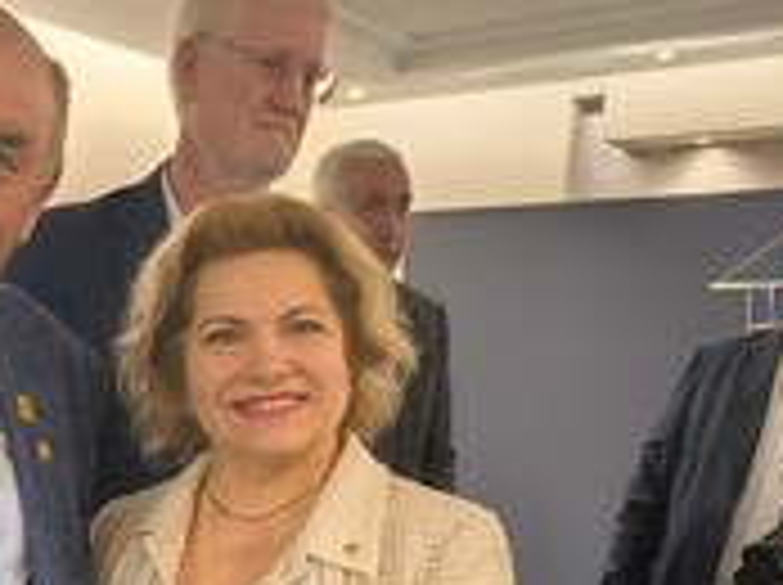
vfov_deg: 25.6
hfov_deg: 34.4
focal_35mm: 53
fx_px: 1197
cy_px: 634
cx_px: 90
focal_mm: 6.14
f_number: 1.65
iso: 2000
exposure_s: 1/20
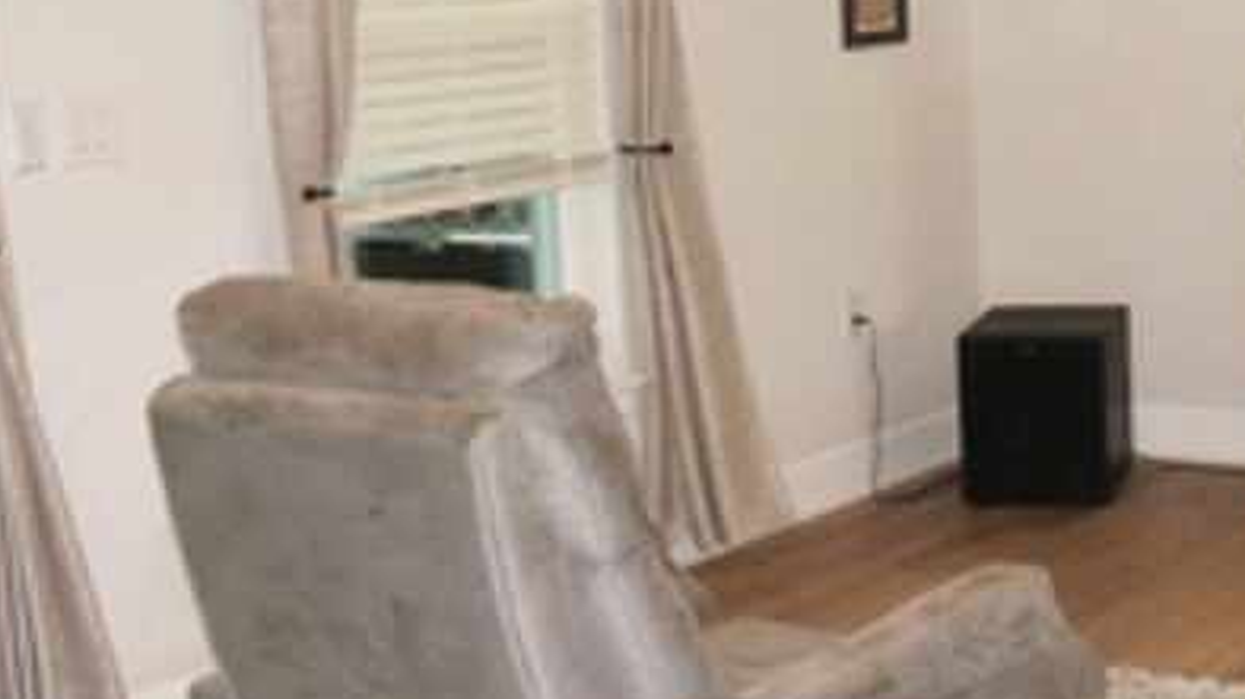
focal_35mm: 82
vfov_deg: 14.7
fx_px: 2706
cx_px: 1181
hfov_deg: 24.9
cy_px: 315
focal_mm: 16
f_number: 4
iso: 800
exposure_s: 1/160
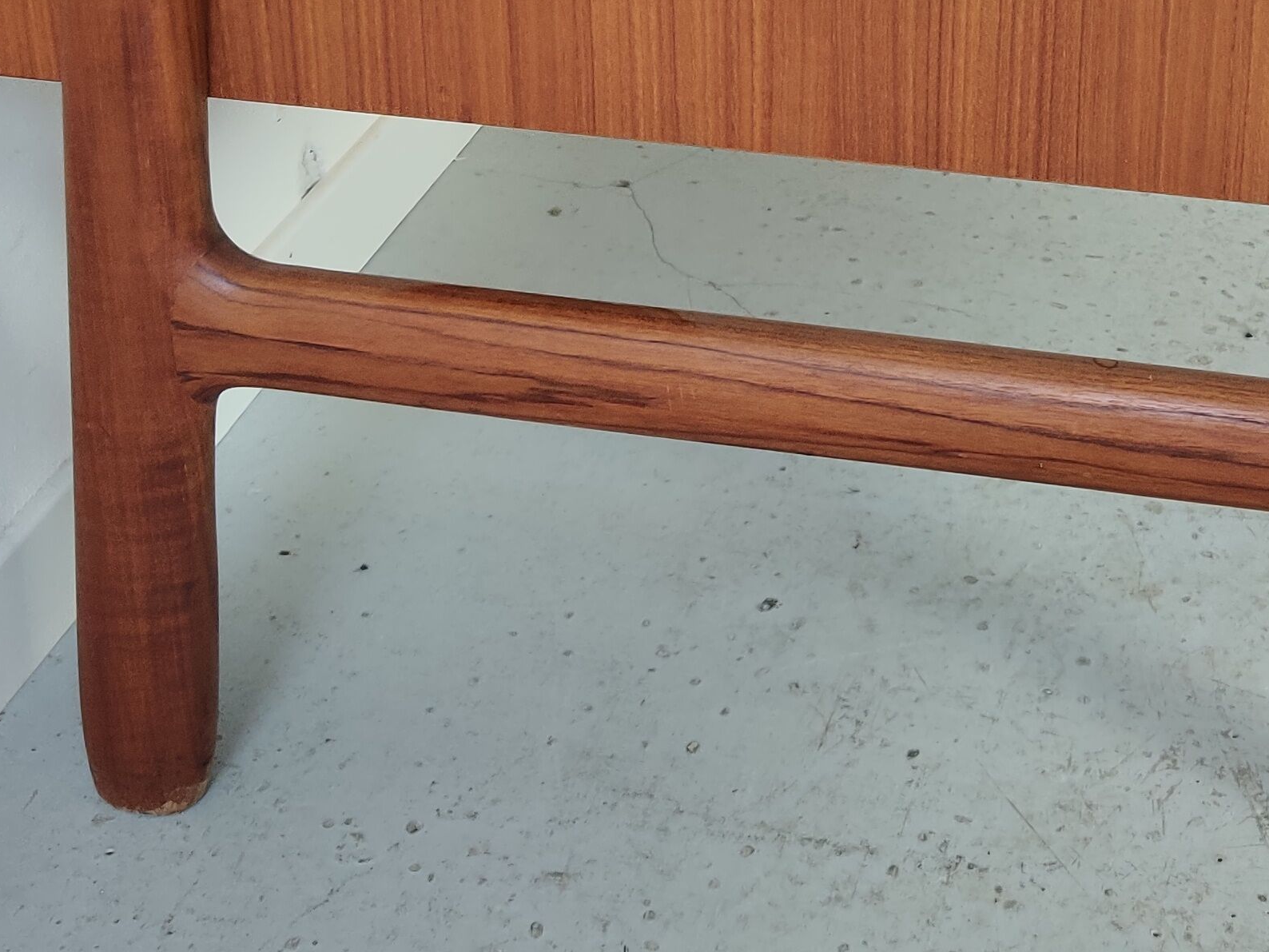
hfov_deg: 28.0
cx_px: 1000
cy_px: -23
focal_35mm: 68
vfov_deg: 20.8
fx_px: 2493
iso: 200
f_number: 1.65
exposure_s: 1/100
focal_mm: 4.75
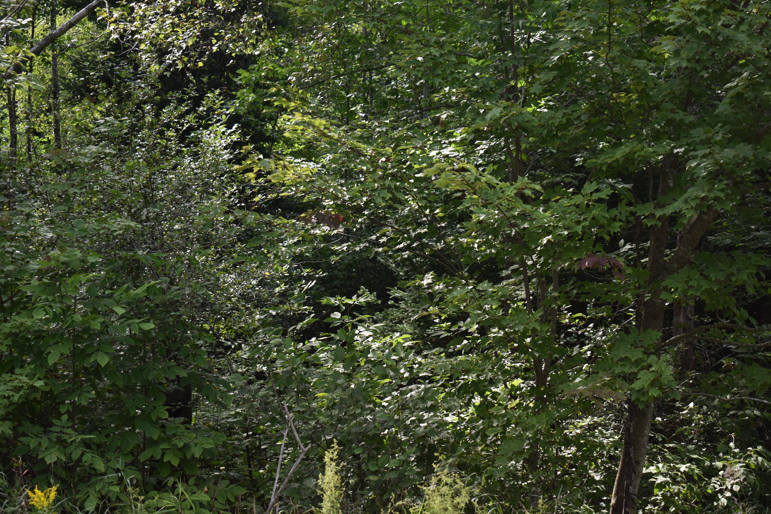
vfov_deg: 21.6
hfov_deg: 31.9
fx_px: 1349
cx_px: 386
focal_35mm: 63
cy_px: 257
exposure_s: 1/200
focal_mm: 42
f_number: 5
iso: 140
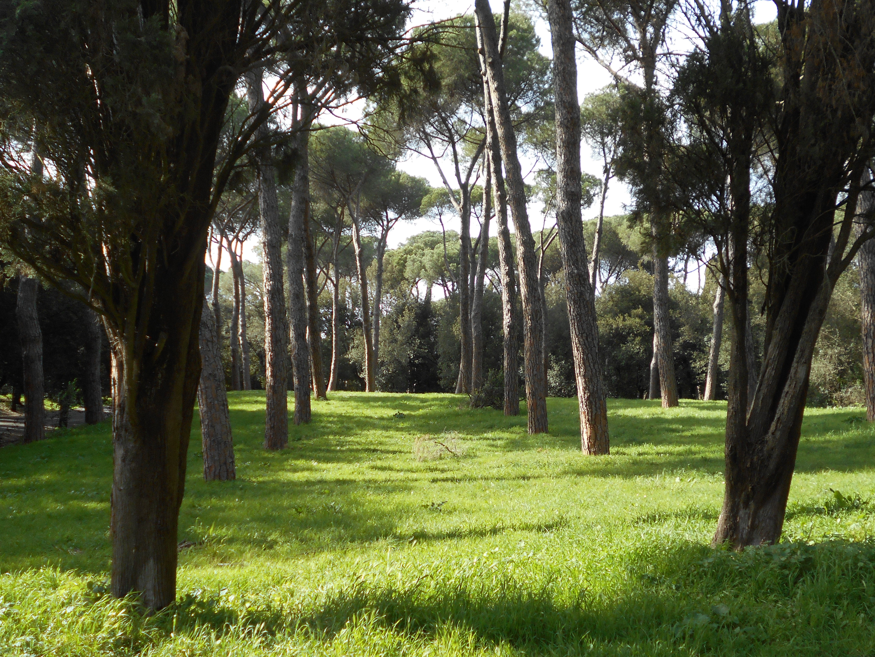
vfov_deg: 36.8
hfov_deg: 47.9
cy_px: 328
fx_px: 986
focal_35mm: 39
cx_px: 438
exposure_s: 1/160
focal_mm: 6.7
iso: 80
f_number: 3.9
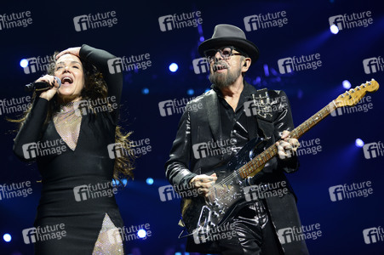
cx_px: 192
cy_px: 128
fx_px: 746
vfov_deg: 19.4
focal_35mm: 70
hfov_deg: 28.9
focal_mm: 70
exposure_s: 1/500
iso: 1250
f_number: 3.2
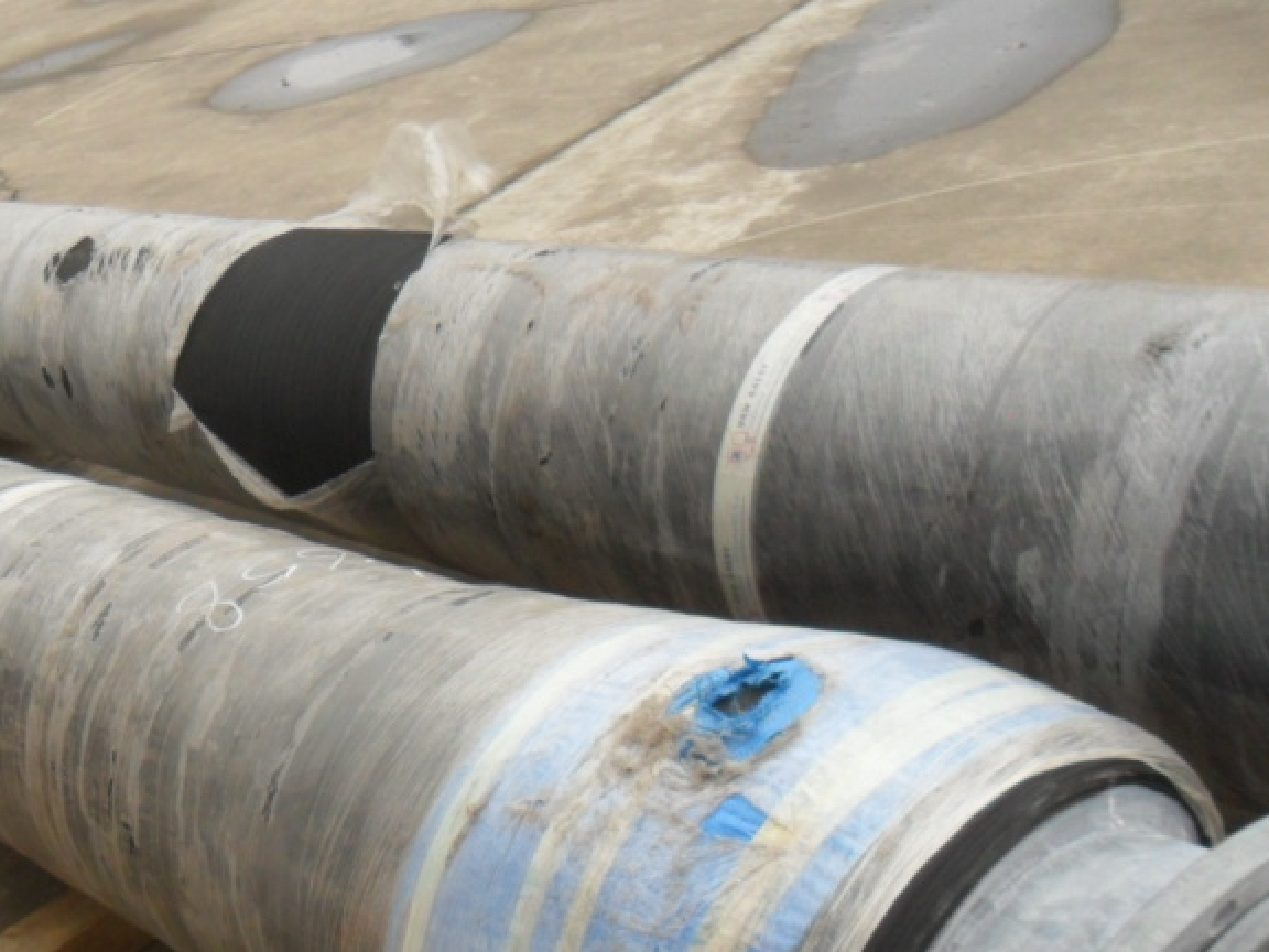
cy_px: 813
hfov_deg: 37.4
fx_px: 1760
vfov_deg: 29.3
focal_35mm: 48
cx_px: 156
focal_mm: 4.9
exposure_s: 1/90
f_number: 3.5
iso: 160
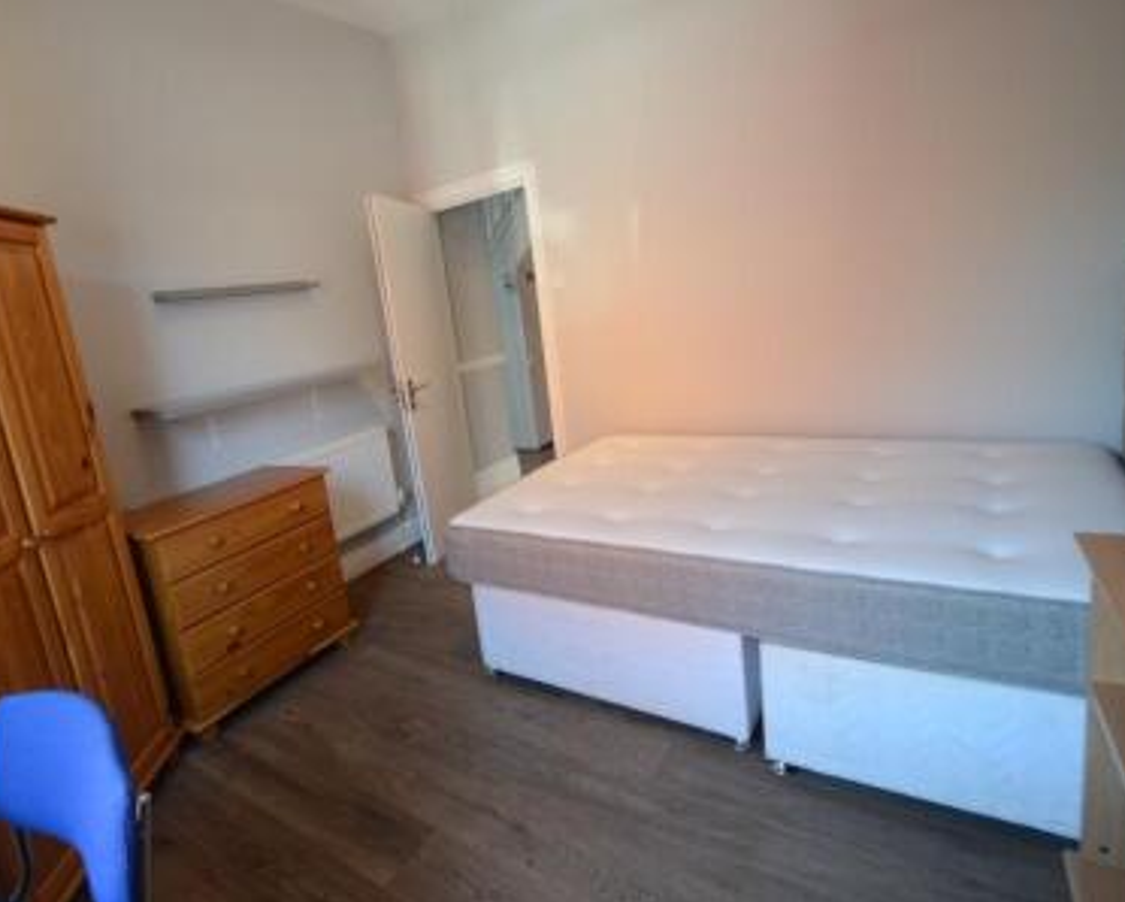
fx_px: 600
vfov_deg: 73.8
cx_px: 487
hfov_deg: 85.9
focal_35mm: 18
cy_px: 428
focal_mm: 10
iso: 400
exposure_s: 1/40
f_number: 3.5
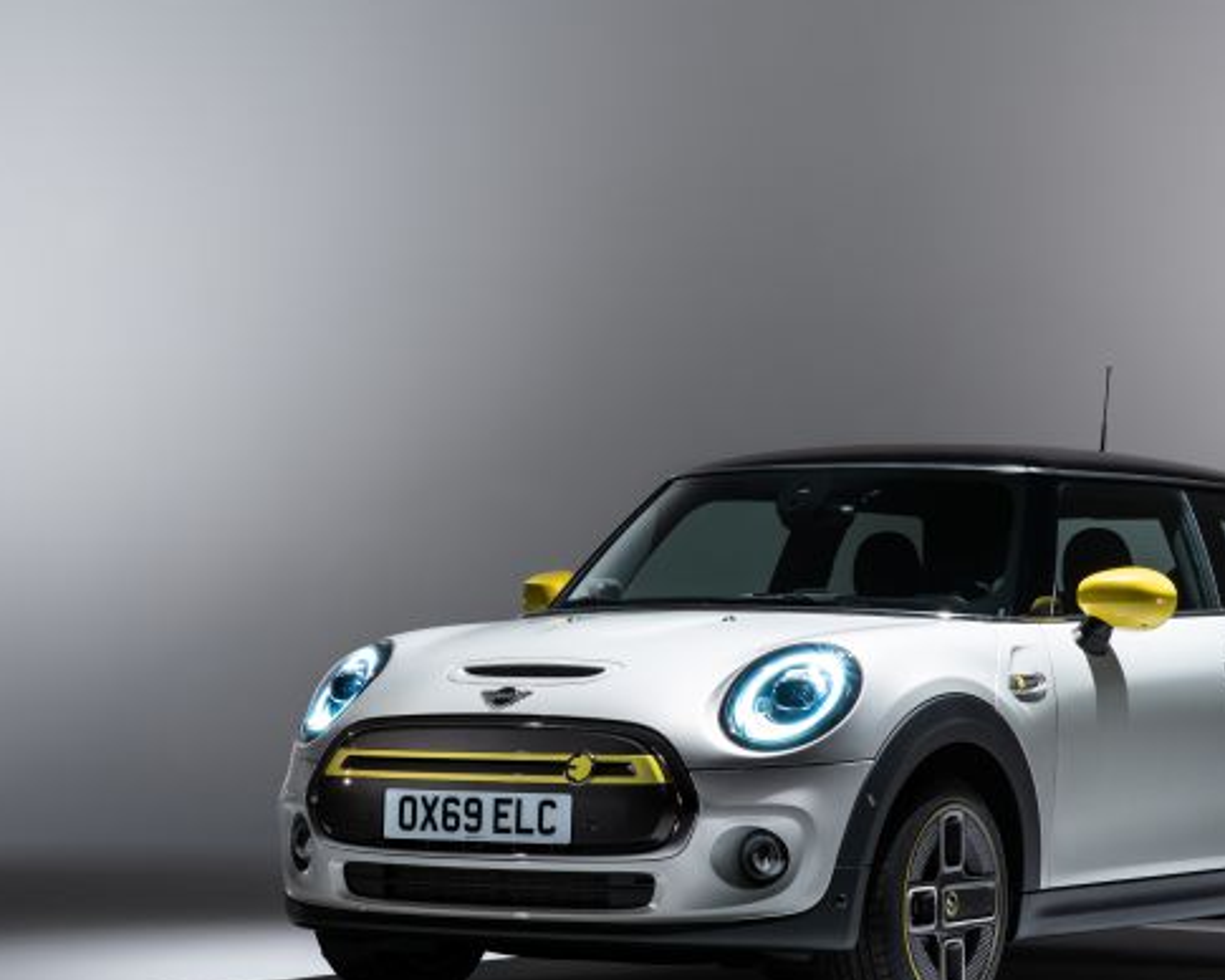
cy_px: 599
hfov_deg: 16.0
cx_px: 745
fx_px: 4351
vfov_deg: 12.8
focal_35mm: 120
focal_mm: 85
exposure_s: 1
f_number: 14
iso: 100
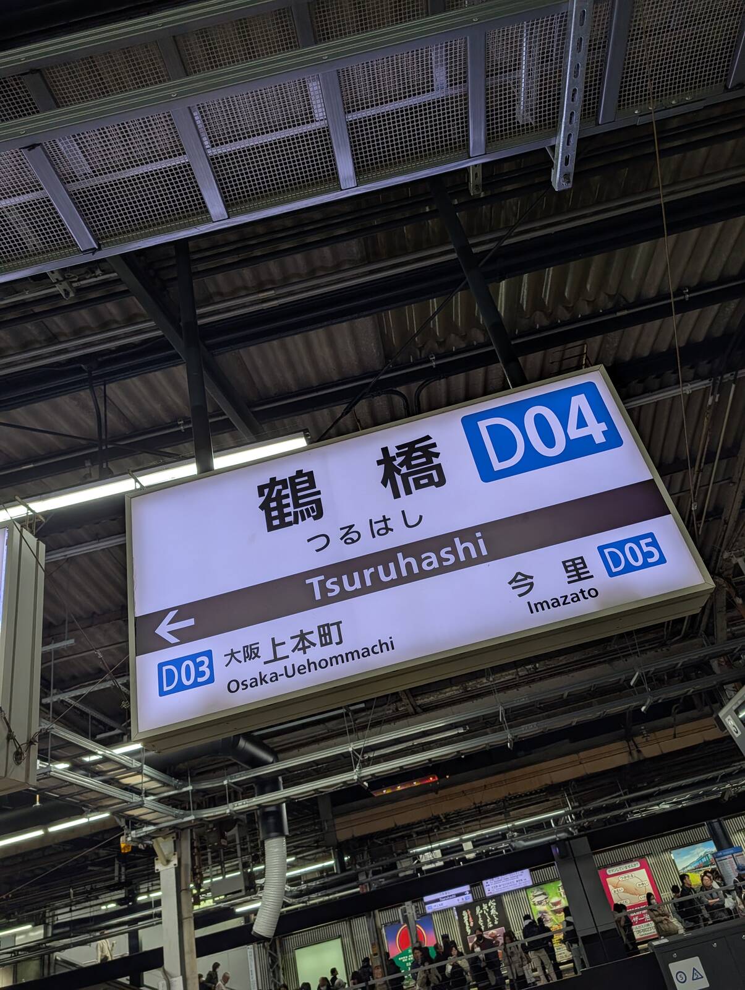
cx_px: 372
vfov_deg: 71.5
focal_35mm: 24
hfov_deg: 56.9
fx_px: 687
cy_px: 495
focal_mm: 6.9
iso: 75
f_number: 1.68
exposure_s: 1/259
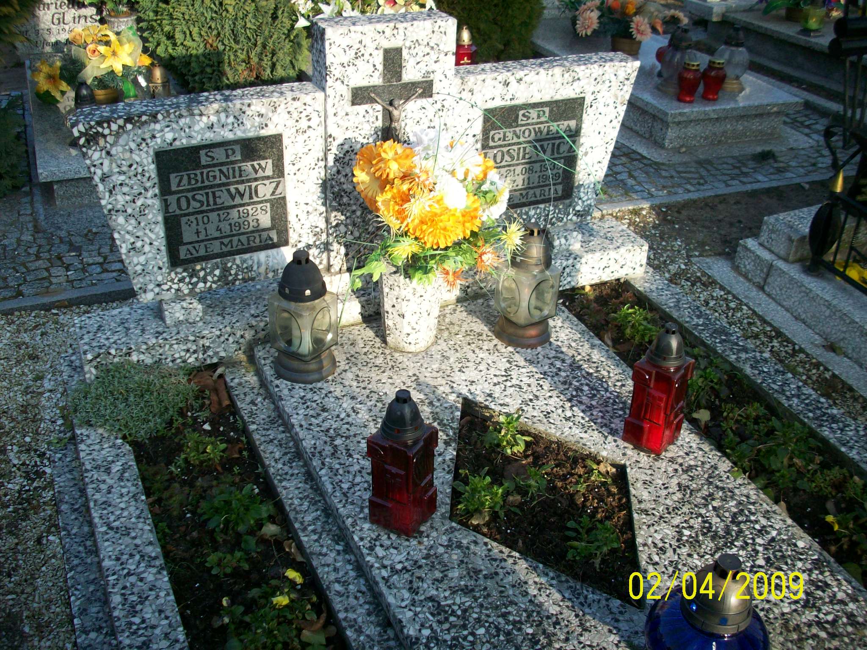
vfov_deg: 38.7
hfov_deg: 50.1
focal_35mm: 37
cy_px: 325
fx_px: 927
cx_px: 434
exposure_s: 1/454
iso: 80
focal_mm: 6.2
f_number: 2.8
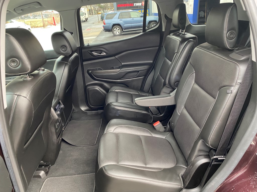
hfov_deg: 67.3
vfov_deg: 53.1
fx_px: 193
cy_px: 96
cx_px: 128
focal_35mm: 26
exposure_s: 1/60
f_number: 1.8
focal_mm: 4.25
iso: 250
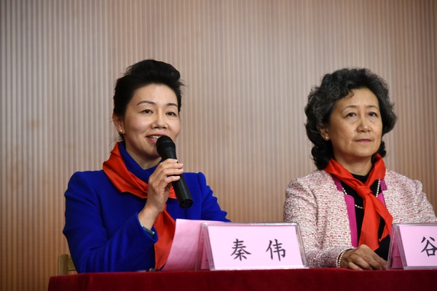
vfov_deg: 11.4
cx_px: 218
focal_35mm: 120
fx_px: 1457
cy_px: 146
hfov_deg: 17.1
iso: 1000
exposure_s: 1/50
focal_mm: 120
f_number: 4
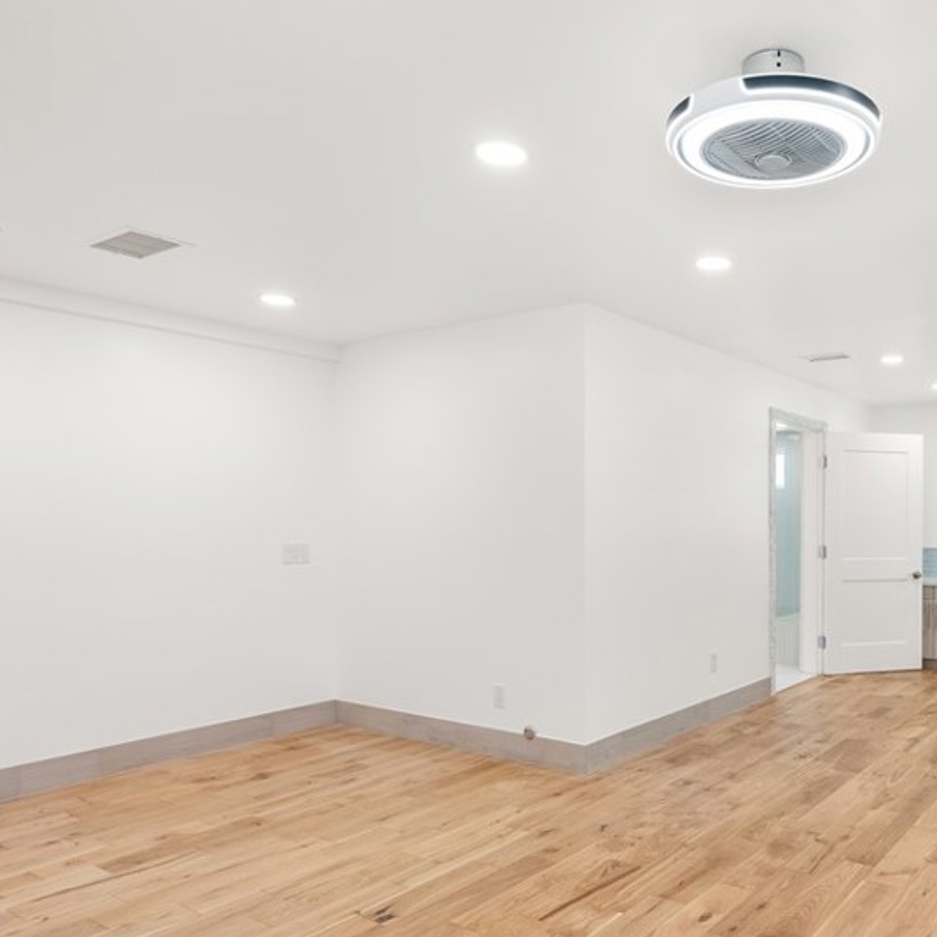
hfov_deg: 57.6
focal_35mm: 26
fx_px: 796
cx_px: 710
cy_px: 525
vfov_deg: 60.8
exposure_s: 1/13
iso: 640
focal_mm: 16
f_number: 9
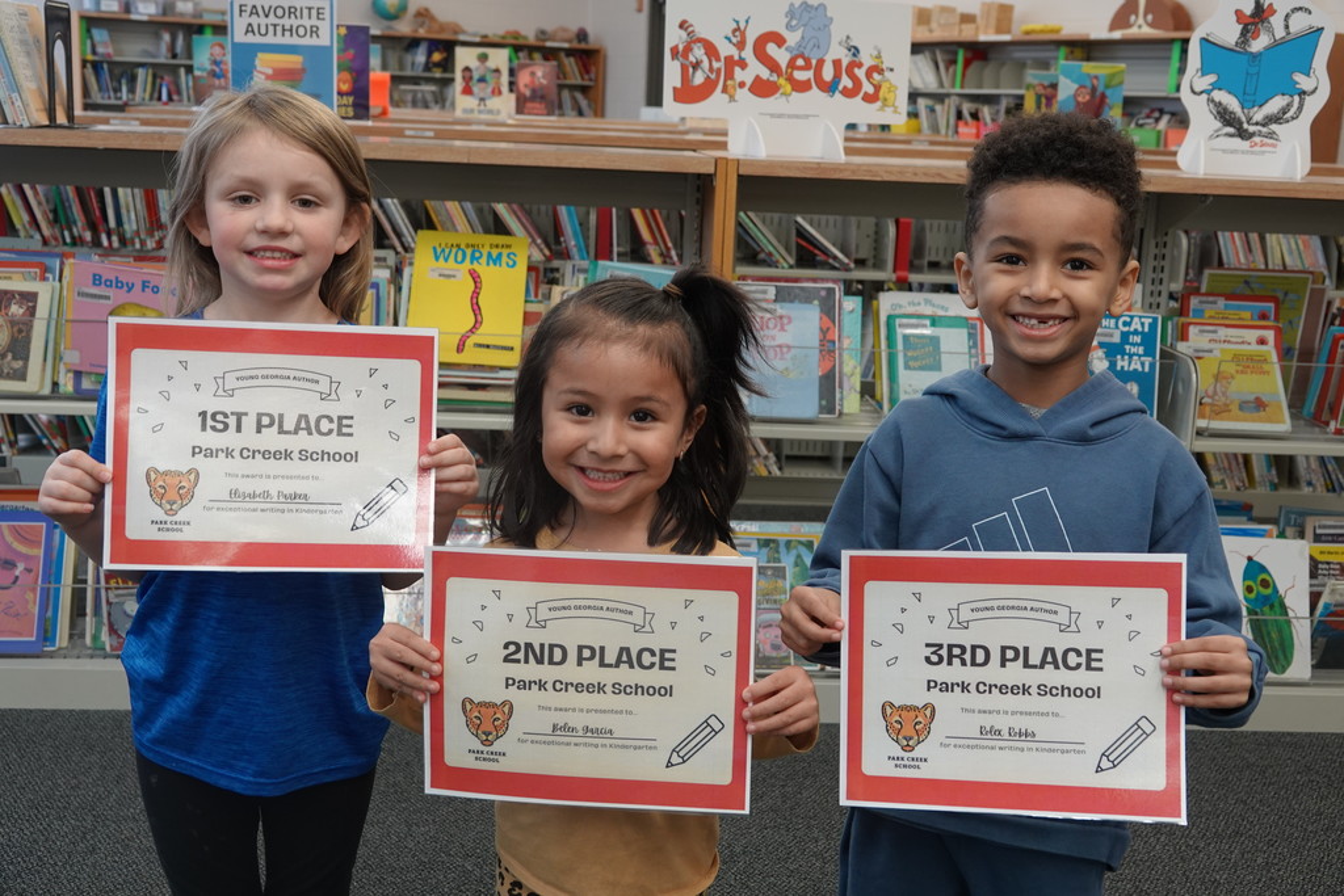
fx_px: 1531
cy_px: 448
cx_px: 672
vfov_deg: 32.6
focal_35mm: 41
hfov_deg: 47.4
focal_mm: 15.17
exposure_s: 1/50
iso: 250
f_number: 3.2
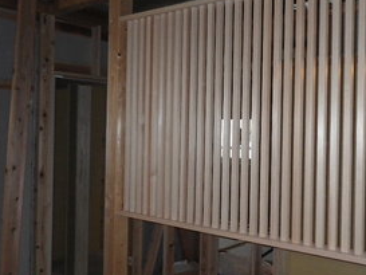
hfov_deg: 45.2
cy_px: 119
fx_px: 434
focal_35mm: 41
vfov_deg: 35.1
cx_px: 239
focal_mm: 5
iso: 400
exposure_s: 1/50
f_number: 3.5
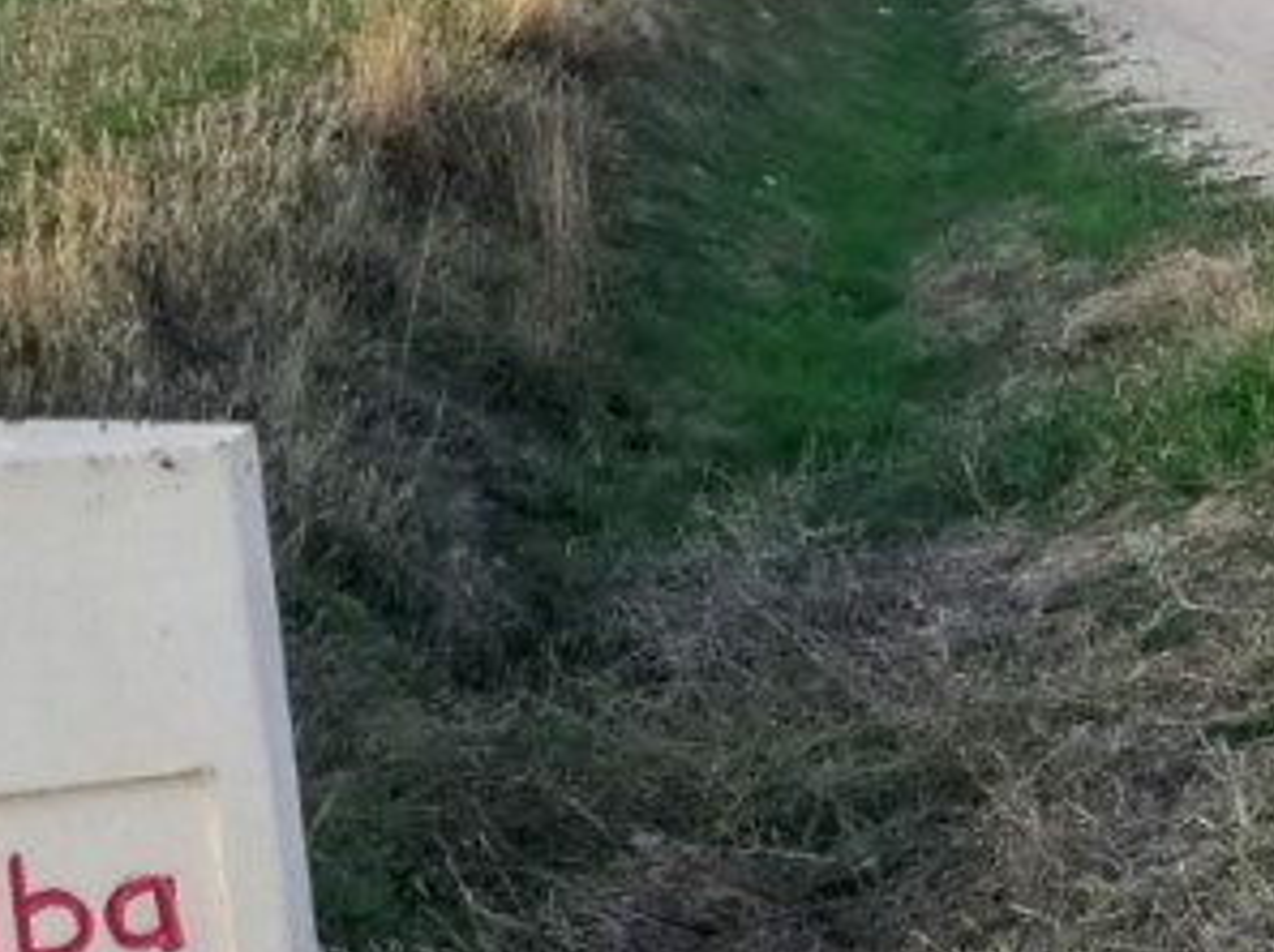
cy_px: 928
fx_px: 3896
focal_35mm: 106
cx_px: 1883
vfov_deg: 13.8
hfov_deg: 16.9
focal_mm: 4.3
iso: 80
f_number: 1.7
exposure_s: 1/60
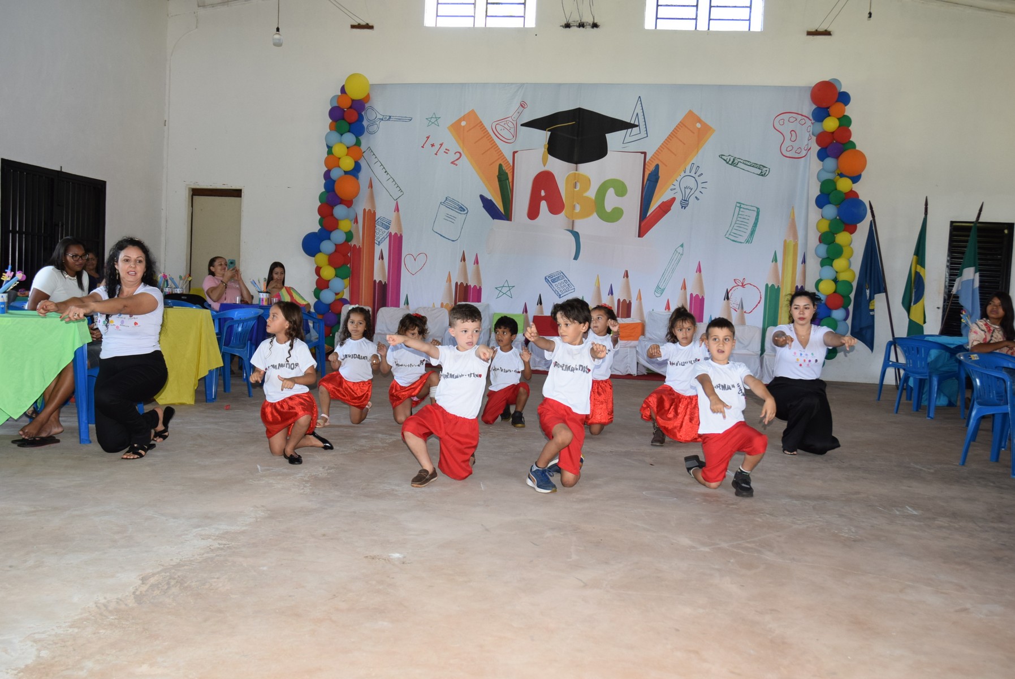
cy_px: 340
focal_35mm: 33
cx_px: 508
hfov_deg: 57.2
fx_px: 931
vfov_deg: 40.0
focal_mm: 22
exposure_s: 1/100
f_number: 5
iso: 800
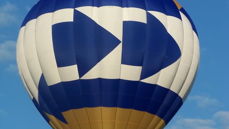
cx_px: 114
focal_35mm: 203
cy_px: 81
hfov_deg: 10.6
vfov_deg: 6.0
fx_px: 1233
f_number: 4.5
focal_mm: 23.1
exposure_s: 1/750
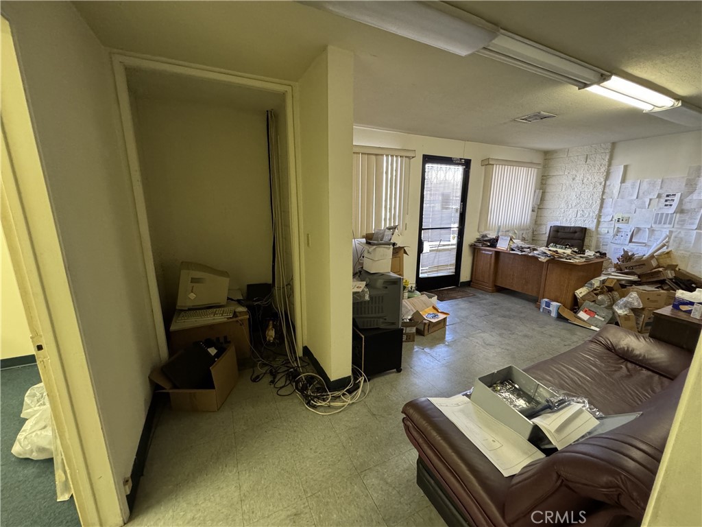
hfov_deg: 102.1
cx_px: 351
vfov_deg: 85.7
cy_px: 264
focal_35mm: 14
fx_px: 284
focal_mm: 2.22
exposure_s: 1/60
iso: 800
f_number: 2.2
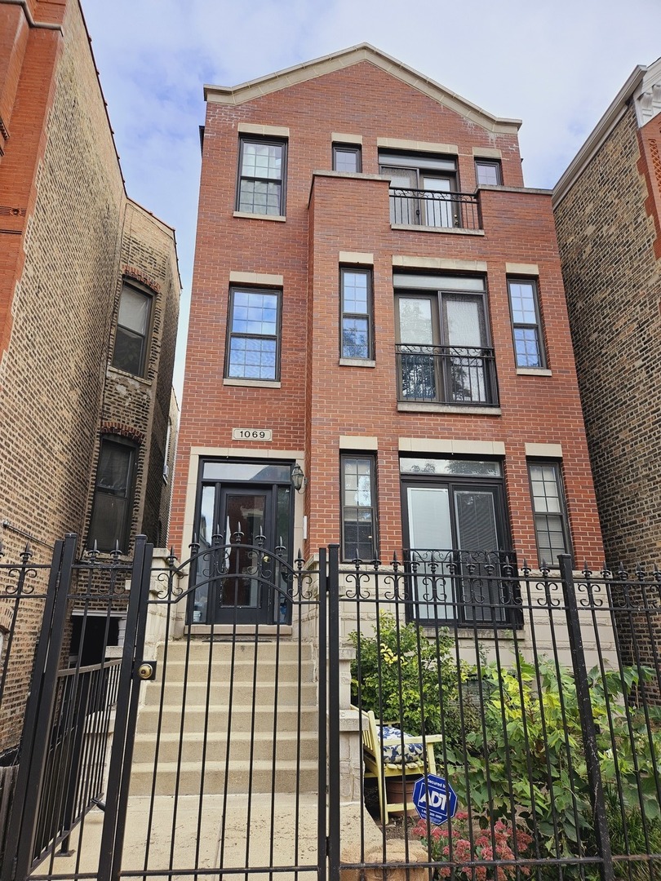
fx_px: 586
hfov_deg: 58.9
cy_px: 440
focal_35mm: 23
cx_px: 330
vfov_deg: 73.9
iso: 25
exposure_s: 1/369
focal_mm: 5.4
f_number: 1.8
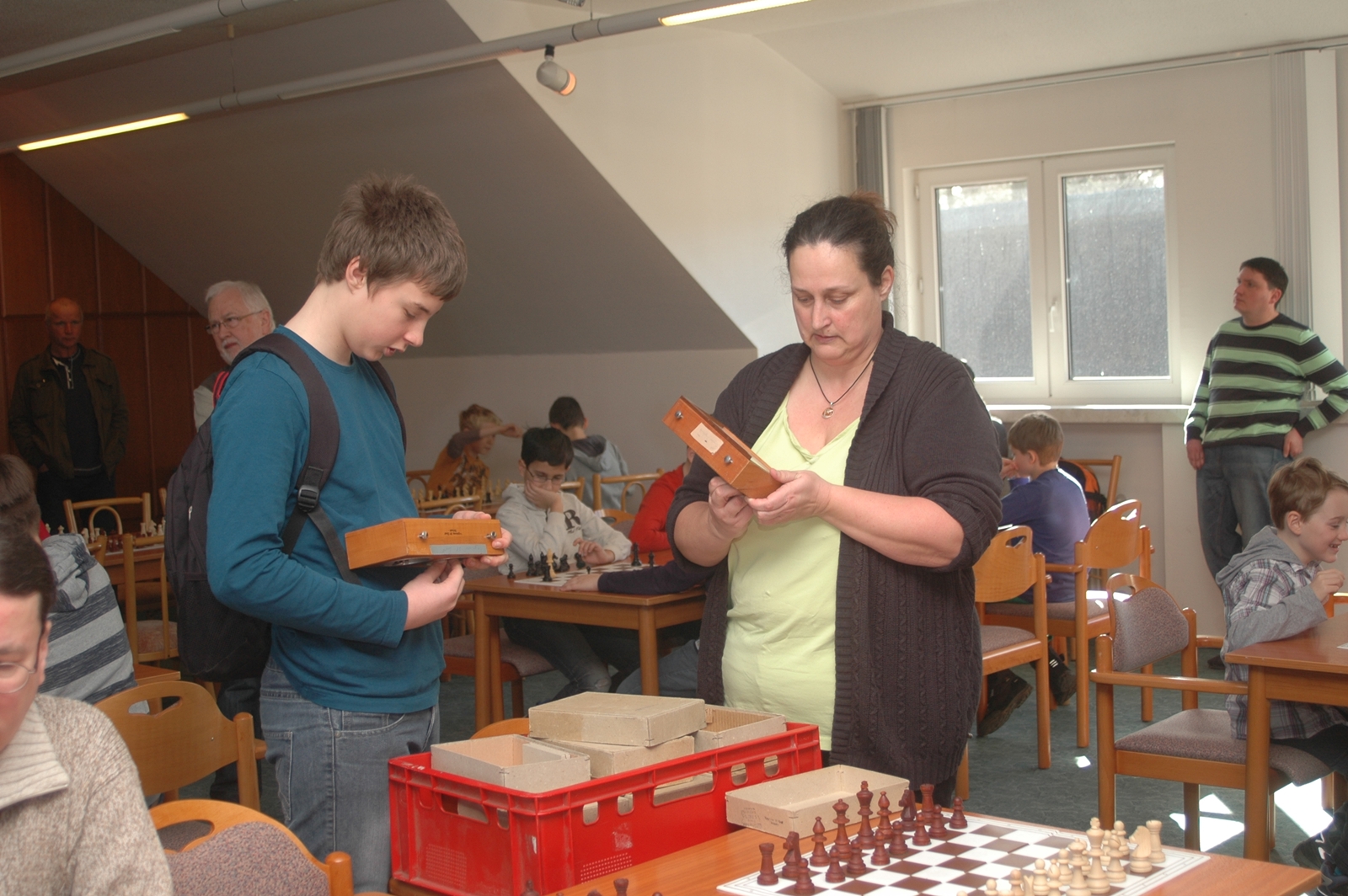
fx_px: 1796
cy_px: 448
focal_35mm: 48
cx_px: 674
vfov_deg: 28.0
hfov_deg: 41.1
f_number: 4.8
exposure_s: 1/60
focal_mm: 32
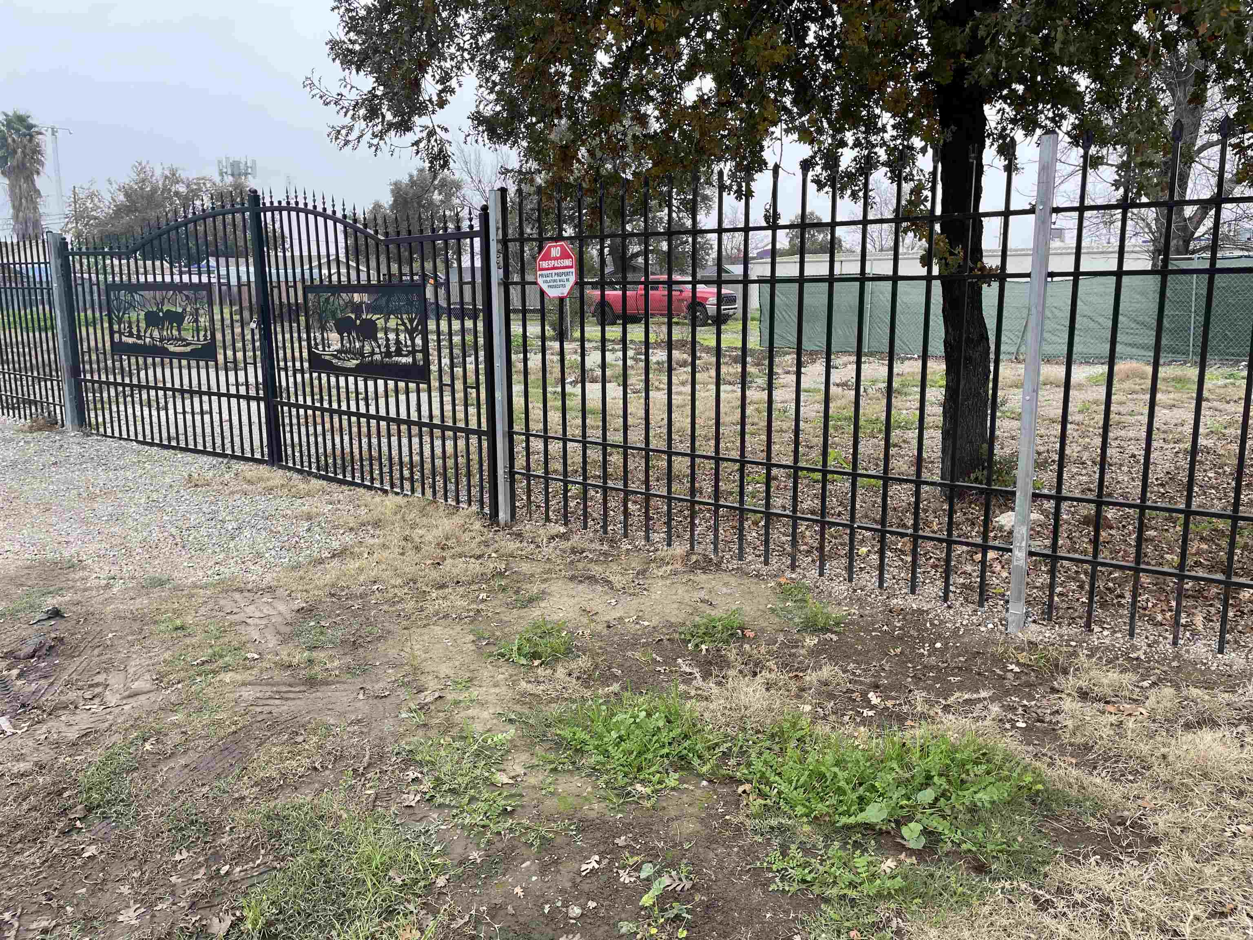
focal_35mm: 26
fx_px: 941
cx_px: 626
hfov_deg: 67.3
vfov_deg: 53.1
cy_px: 470
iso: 32
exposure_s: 1/258
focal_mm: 4.2
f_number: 1.6
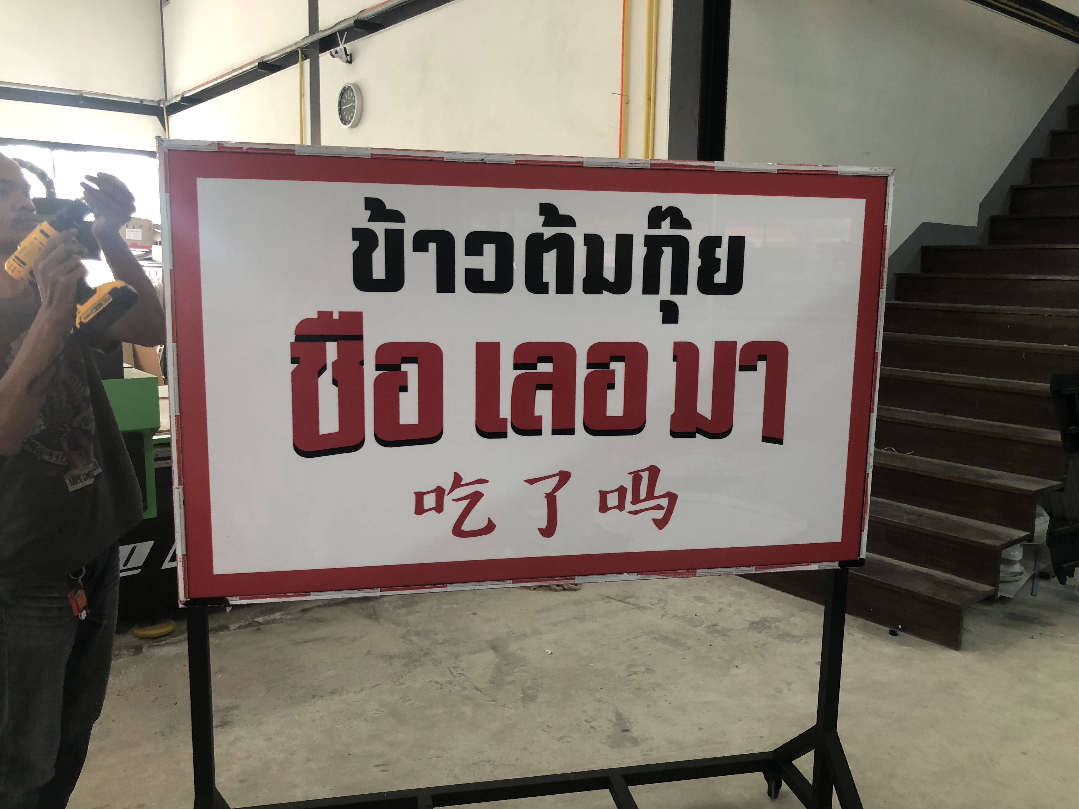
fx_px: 873
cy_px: 404
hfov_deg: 63.4
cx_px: 540
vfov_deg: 49.7
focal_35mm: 28
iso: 40
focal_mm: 4
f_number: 1.8
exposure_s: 1/17
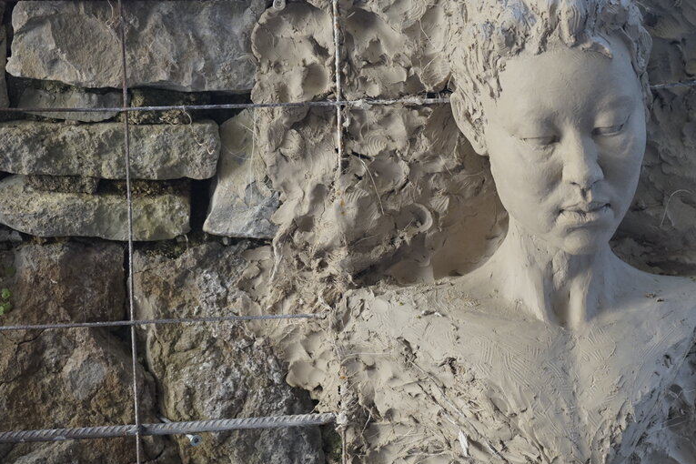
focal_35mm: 91
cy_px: 218
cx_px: 515
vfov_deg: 15.0
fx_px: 1759
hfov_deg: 22.2
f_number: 5
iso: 1250
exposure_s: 1/160
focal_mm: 58
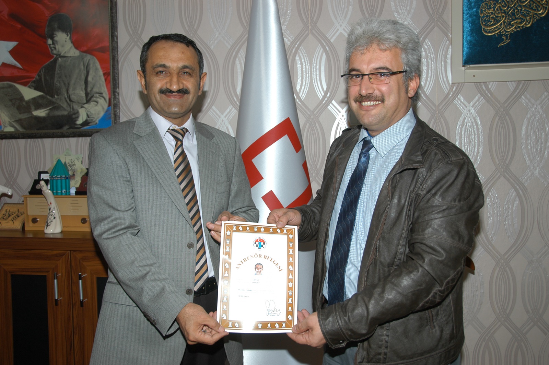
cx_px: 274
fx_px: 503
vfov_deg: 39.9
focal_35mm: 33
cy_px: 182
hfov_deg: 57.3
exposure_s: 1/180
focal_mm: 22
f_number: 3.8
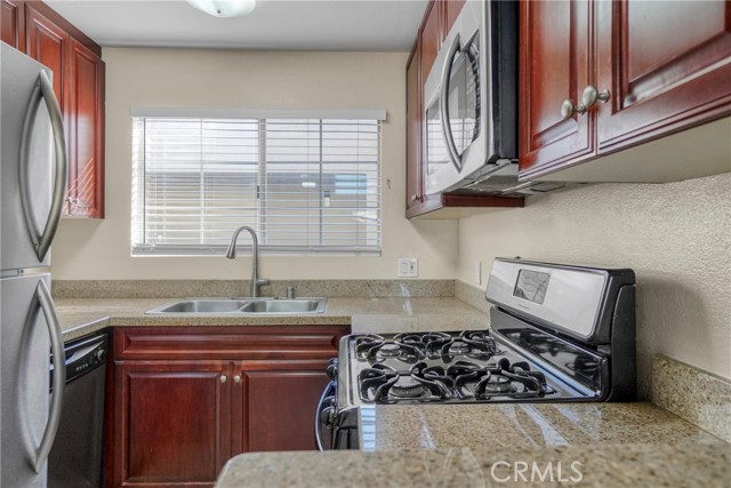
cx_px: 366
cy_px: 244
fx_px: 426
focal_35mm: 21
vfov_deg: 59.5
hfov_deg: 81.2
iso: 400
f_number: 4
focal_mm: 14
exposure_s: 1/25
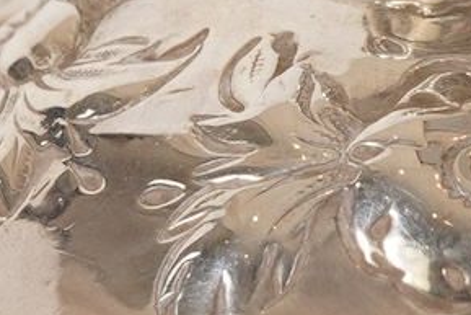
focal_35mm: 245
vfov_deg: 5.6
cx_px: 393
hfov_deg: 8.4
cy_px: 28
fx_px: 3207
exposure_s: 1/125
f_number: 22
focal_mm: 30
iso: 400
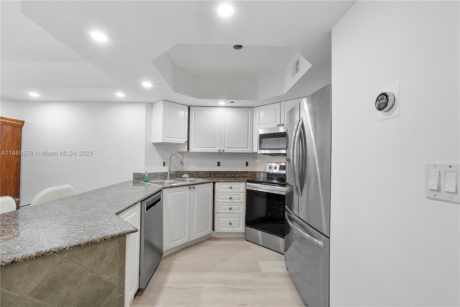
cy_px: 154
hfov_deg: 100.4
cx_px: 230
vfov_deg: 77.3
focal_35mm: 15
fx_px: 192
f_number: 11
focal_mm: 10
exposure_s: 1/5
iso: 160
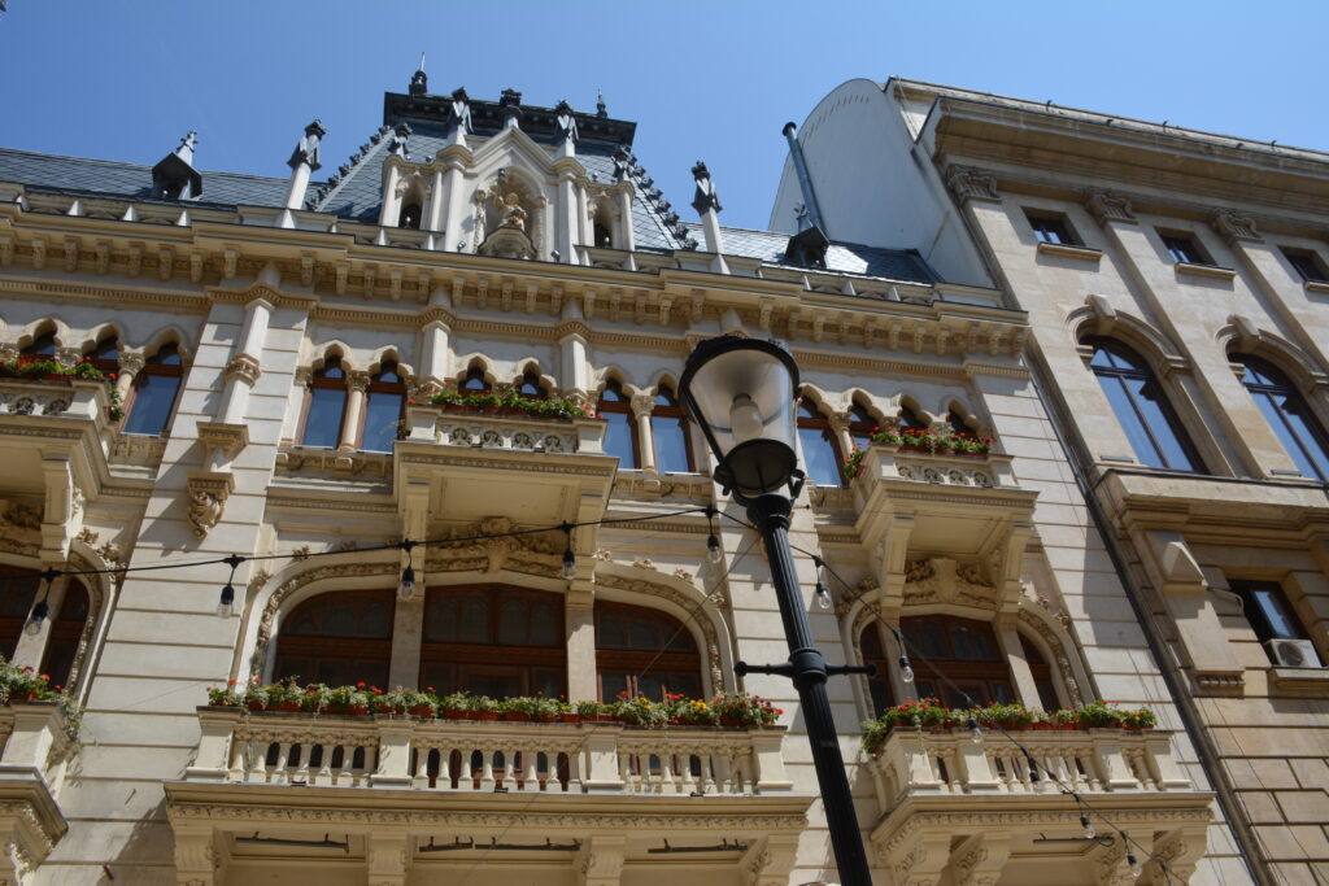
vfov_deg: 47.9
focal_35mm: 27
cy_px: 443
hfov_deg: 67.4
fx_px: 997
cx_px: 664
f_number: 10
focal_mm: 18
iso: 320
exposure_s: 1/400
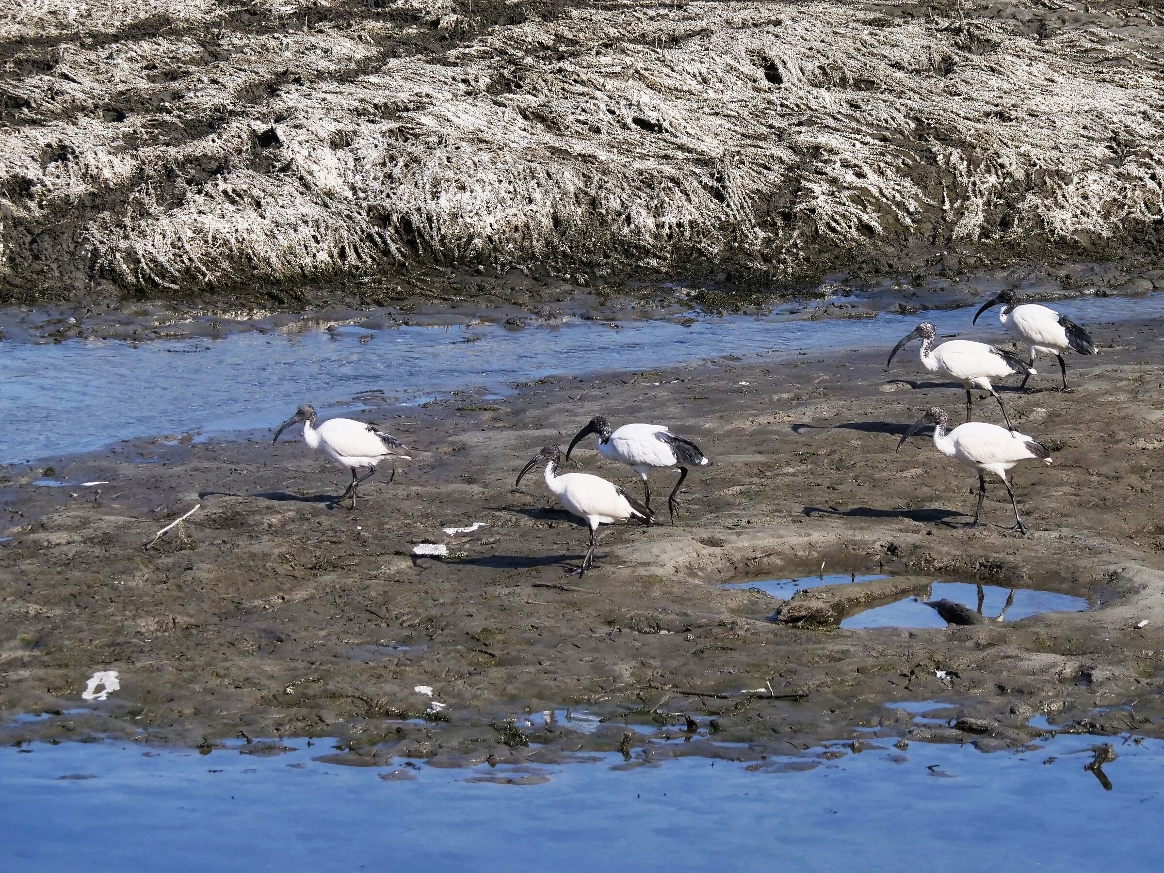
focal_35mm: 200
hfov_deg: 9.9
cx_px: 582
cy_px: 436
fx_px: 6727
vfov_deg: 7.4
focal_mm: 100
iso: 800
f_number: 8
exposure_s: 1/1600
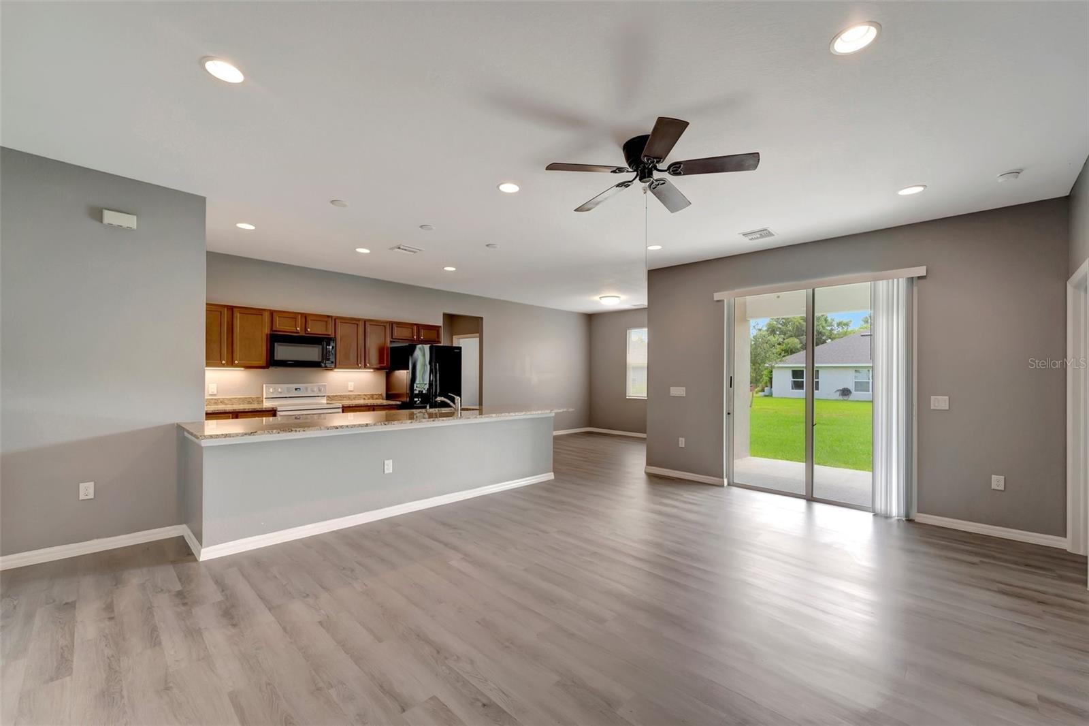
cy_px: 363
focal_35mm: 14
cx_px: 544
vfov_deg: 81.2
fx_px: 423
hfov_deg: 104.3
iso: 640
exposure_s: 1/40
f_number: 9
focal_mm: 14
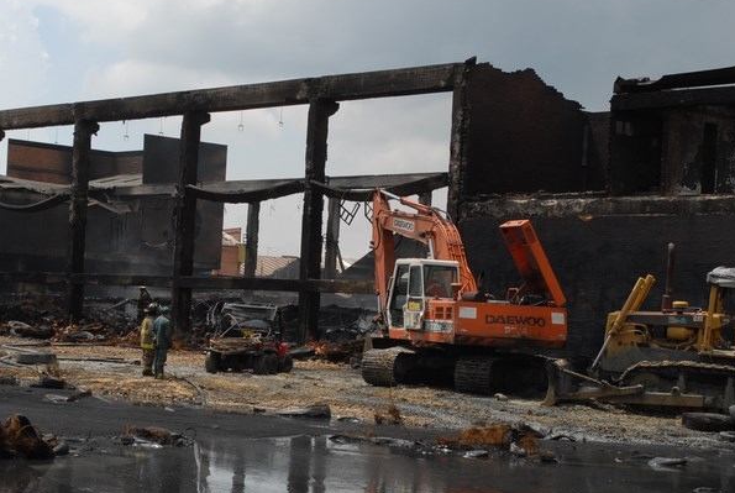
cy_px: 304
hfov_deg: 25.6
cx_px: 279
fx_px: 1616
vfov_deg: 17.3
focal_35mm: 79
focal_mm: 36
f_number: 9
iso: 250
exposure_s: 1/500
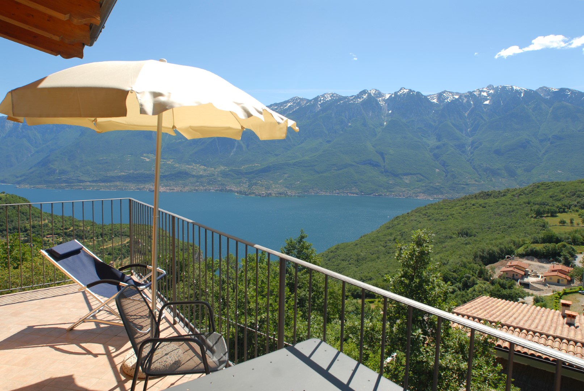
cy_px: 196
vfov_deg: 59.6
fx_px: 341
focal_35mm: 21
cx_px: 292
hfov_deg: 81.1
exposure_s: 1/250
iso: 100
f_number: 6.3
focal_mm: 14
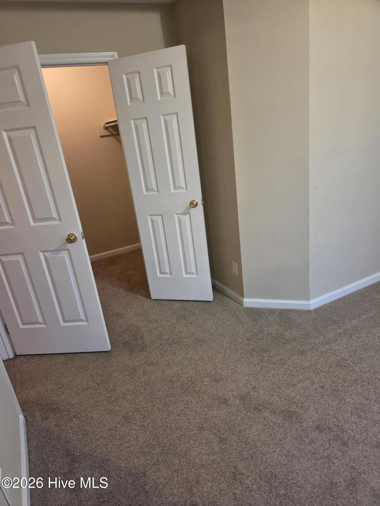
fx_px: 337
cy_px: 253
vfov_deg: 73.9
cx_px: 190
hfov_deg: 58.9
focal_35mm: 23
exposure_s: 1/120
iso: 1000
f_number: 1.8
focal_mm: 5.4
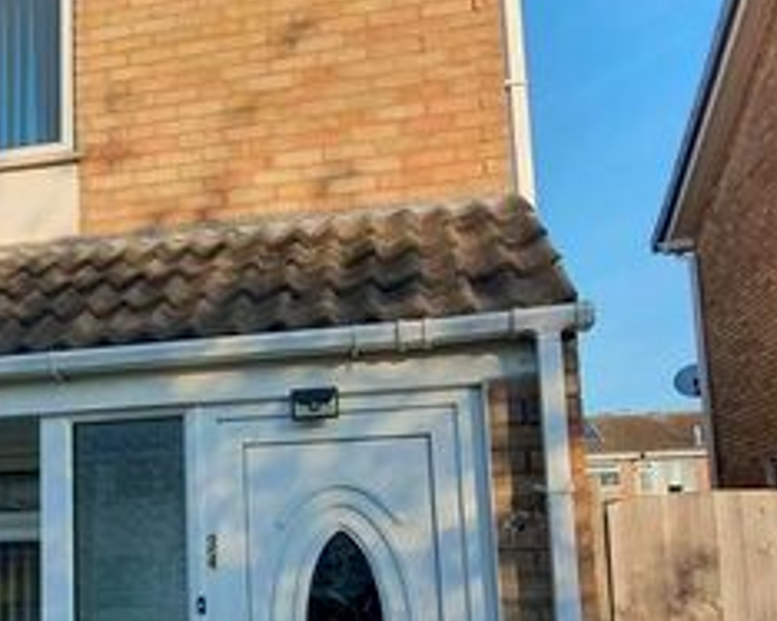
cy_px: 447
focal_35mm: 38
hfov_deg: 44.8
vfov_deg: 38.4
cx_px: 120
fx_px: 873
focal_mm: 1.8
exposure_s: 1/477
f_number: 2.2
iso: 50
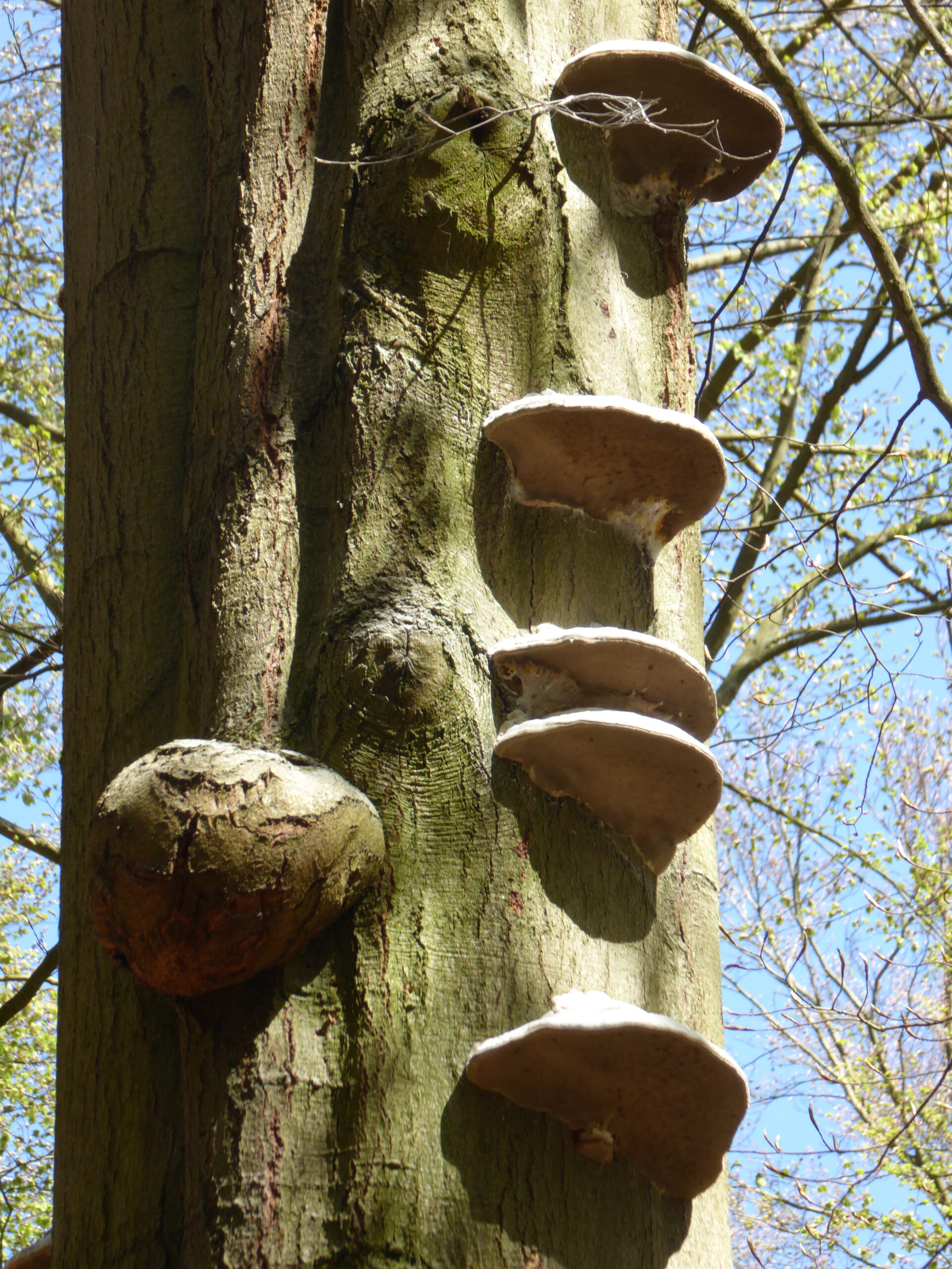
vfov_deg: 9.9
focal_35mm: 200
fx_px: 7334
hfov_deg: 7.4
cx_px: 476
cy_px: 634
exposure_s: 1/100
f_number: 5.6
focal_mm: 35.8
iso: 100
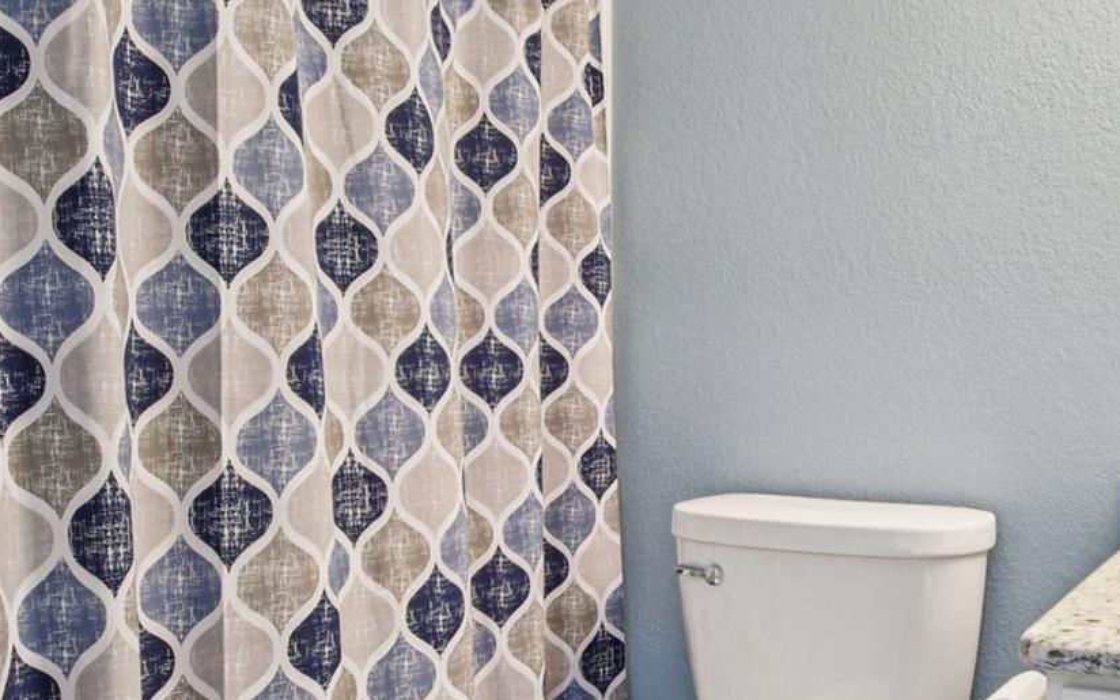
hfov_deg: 49.7
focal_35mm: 38
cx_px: 824
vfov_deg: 33.5
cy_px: 275
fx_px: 1160
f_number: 8
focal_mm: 10
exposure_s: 1/3.33
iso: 400
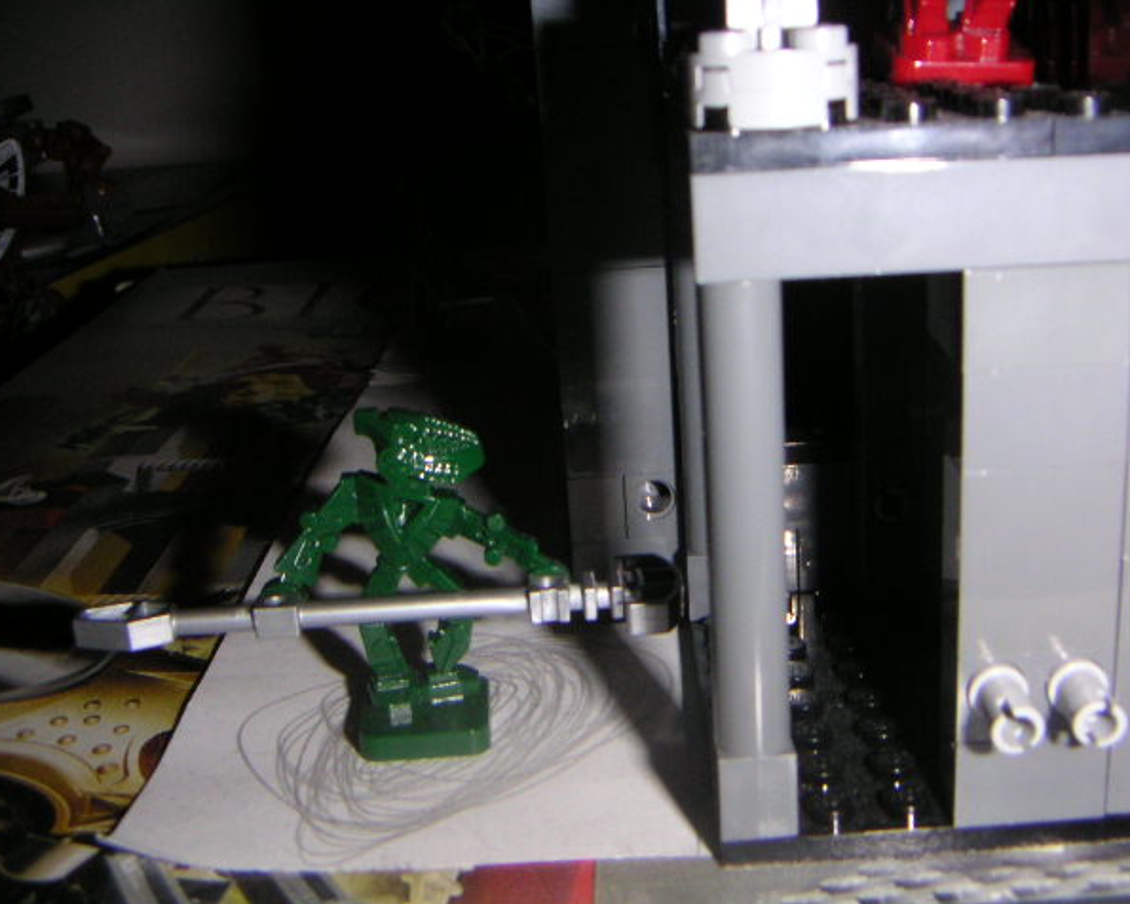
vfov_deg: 35.7
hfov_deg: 43.8
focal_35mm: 42
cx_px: 585
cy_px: 450
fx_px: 1405
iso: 200
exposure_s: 1/45
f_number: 6.7
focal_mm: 5.3
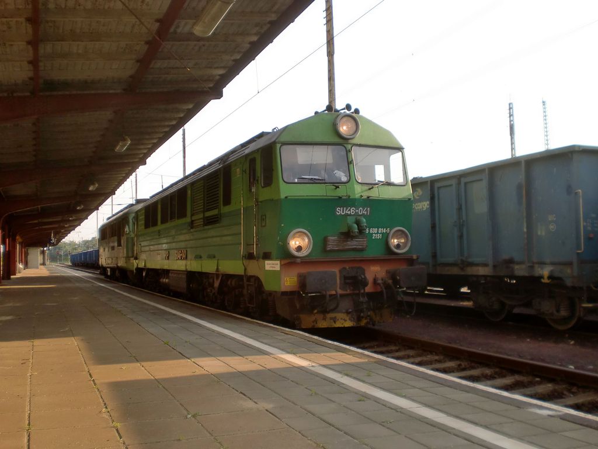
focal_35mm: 35
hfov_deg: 52.6
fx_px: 605
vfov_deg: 40.7
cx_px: 299
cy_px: 224
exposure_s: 1/320
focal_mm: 6.3
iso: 64
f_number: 3.1
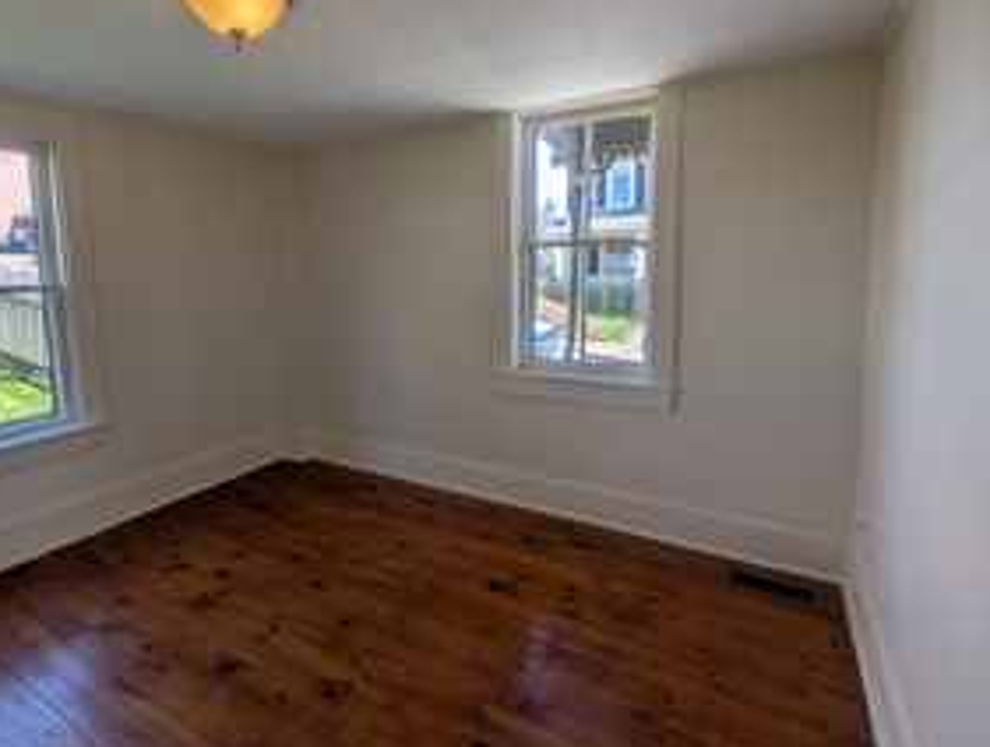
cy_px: 331
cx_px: 458
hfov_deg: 90.7
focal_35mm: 17
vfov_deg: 74.7
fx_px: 487
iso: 54
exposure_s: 1/585
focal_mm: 2.02
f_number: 1.7
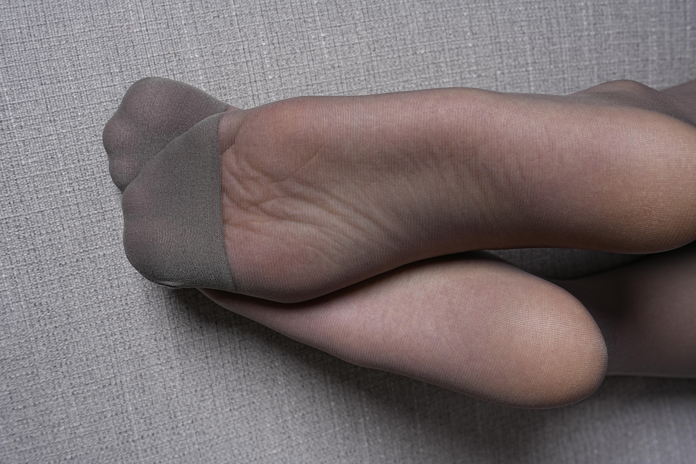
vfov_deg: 36.9
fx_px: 696
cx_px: 348
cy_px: 232
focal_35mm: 36
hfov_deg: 53.1
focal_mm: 36
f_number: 10
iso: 100
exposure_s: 1/125
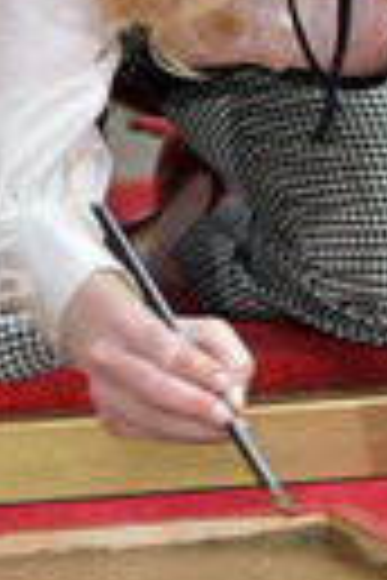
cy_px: 76
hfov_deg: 4.8
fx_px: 4595
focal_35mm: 285
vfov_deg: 7.2
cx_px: 295
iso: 160
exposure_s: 1/250
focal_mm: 92
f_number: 5.3
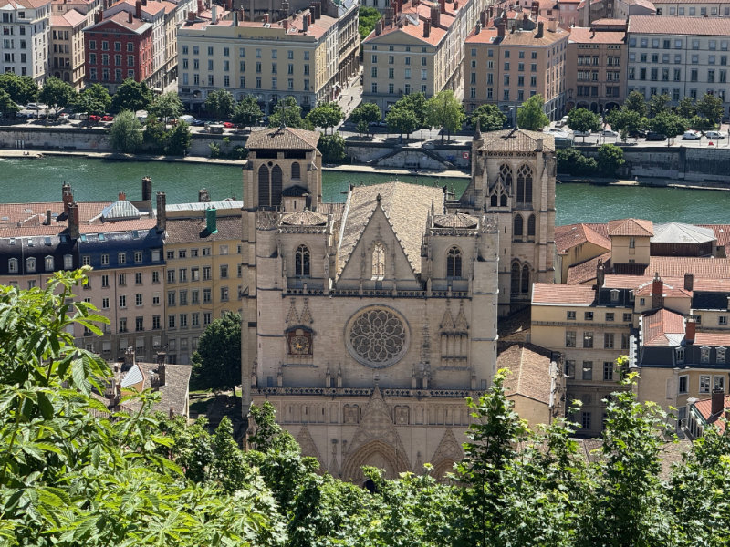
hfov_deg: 16.4
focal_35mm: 120
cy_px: 274
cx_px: 365
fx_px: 2531
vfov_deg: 12.3
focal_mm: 15.7
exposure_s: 1/951
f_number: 2.8
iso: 64
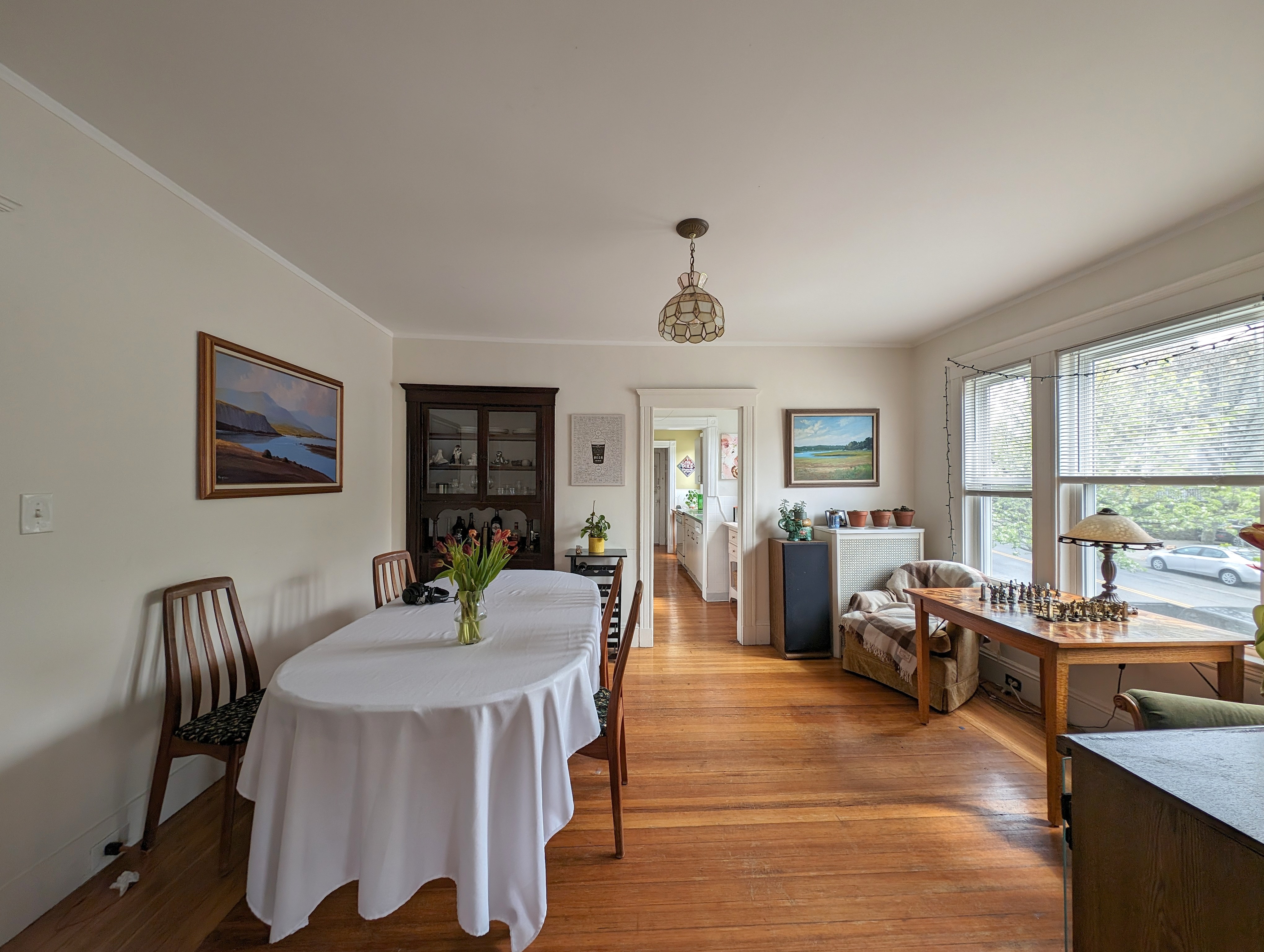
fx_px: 439
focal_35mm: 12
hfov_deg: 110.5
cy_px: 476
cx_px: 632
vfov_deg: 94.6
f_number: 1.95
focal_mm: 2.23
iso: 38
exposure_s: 1/151
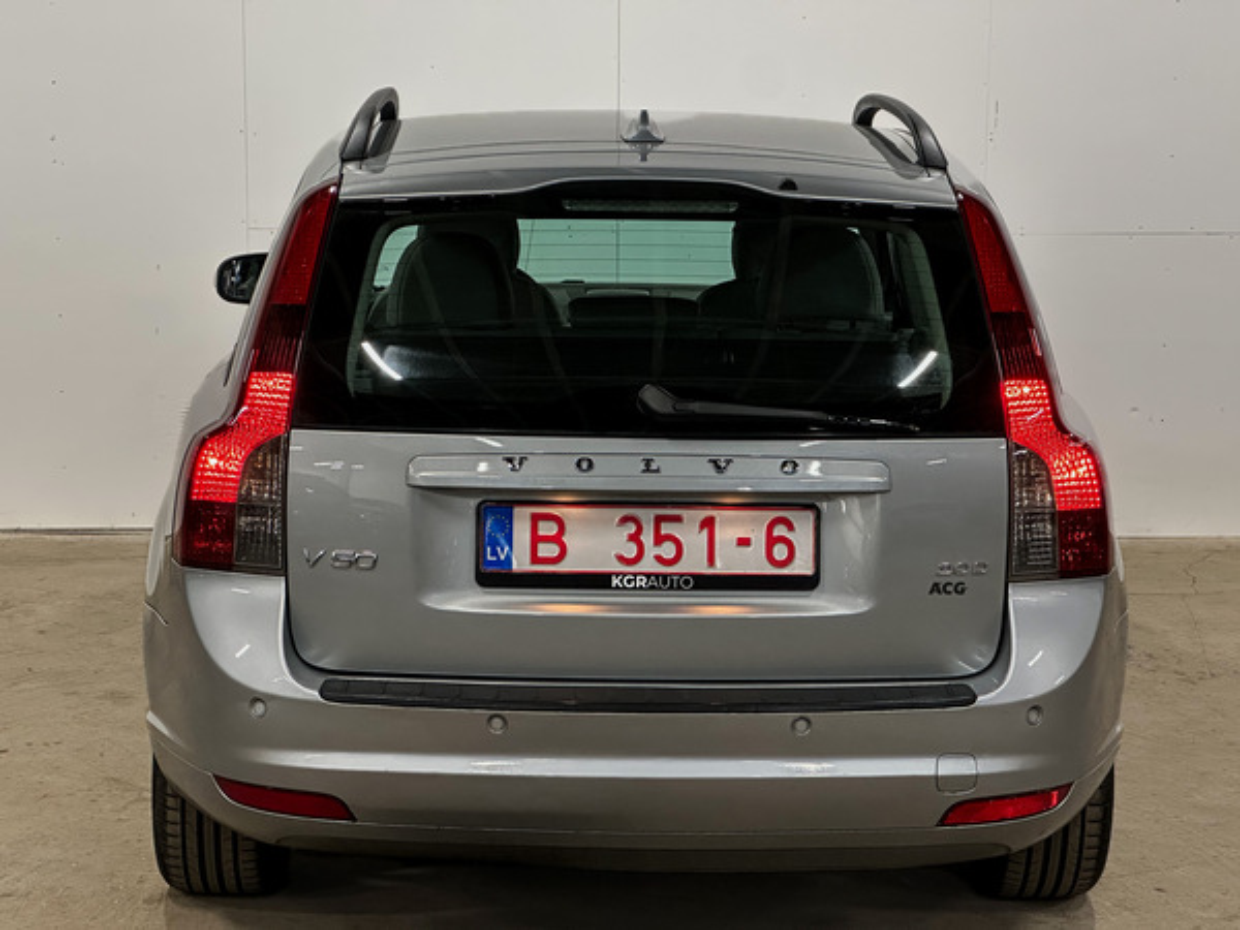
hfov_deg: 25.3
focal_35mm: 77
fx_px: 2758
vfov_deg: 19.1
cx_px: 620
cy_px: 465
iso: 400
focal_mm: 9
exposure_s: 1/50
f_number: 2.8
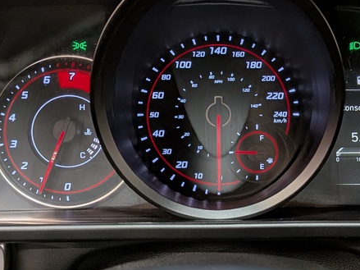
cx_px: 231
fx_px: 582
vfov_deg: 26.1
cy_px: 123
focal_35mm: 56
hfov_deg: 34.1
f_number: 1.7
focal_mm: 4.53
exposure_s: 1/88.9
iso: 29
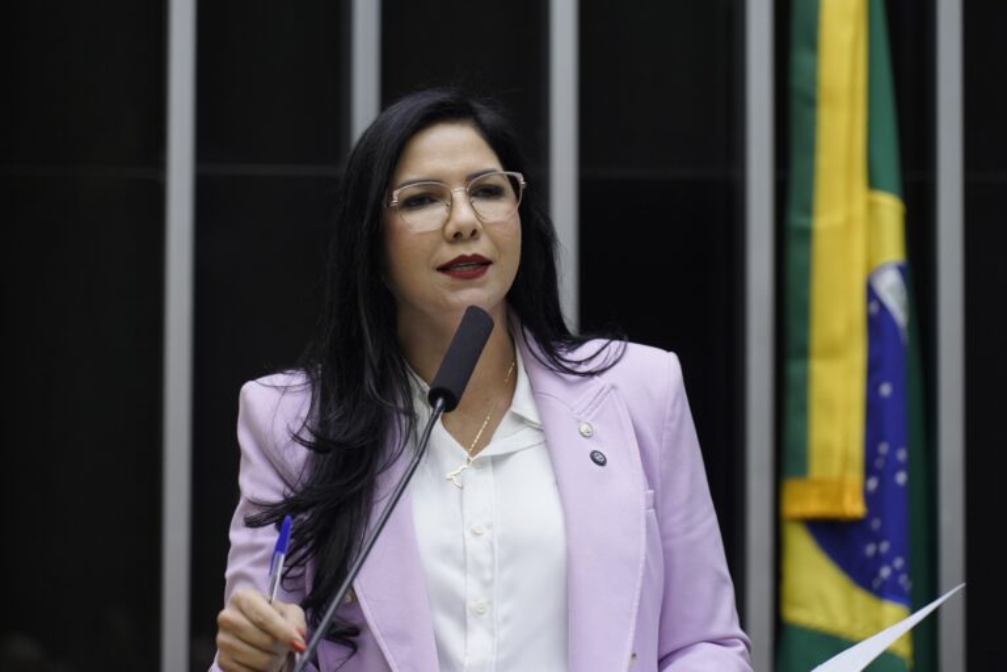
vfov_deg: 9.1
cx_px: 504
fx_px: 4196
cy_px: 336
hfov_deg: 13.7
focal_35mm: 150
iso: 1600
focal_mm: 150
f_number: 3.5
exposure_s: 1/60
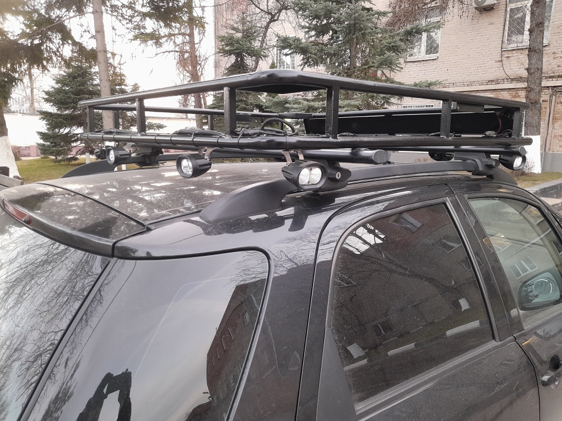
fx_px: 438
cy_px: 210
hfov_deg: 65.3
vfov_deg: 51.4
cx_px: 281
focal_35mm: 27
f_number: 1.8
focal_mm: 4
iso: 320
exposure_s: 1/50
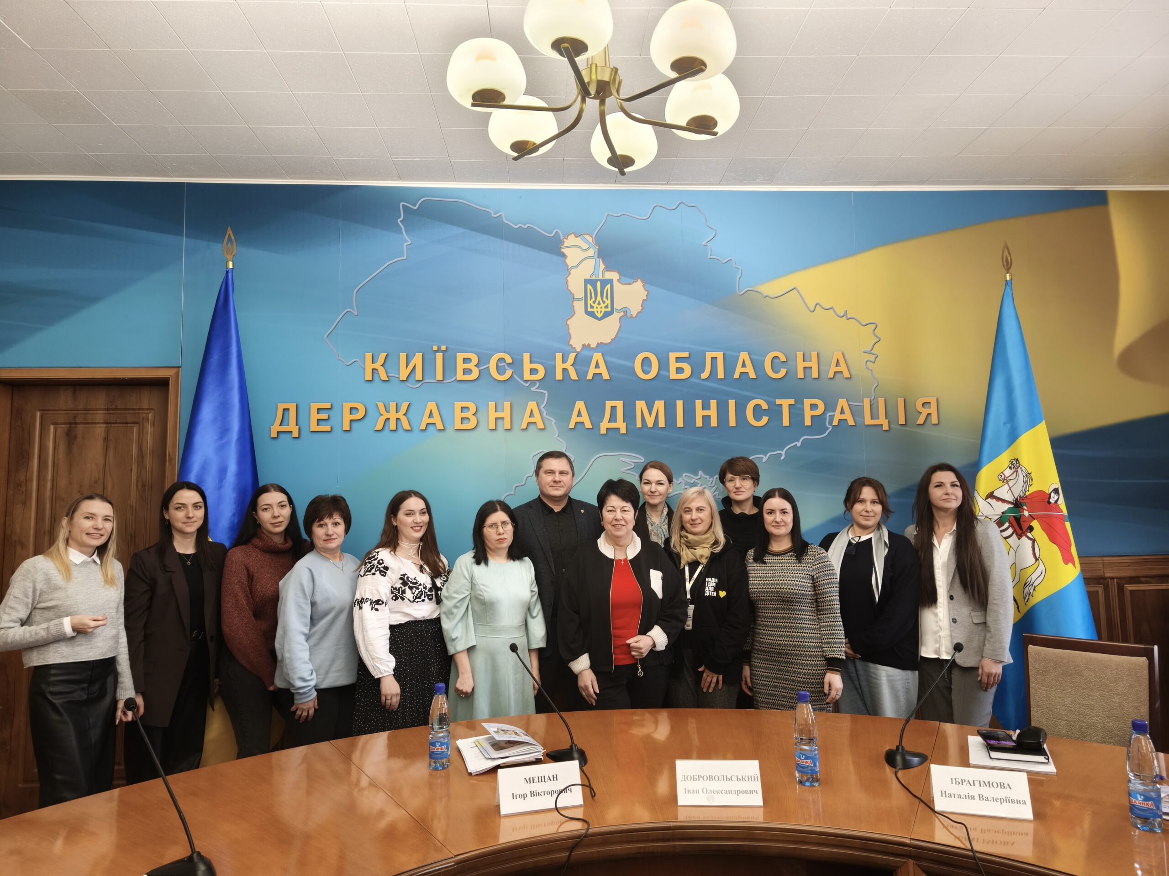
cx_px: 584
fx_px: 777
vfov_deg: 58.9
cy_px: 438
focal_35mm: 23
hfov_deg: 73.9
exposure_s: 1/50
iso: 250
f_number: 1.7
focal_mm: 5.35
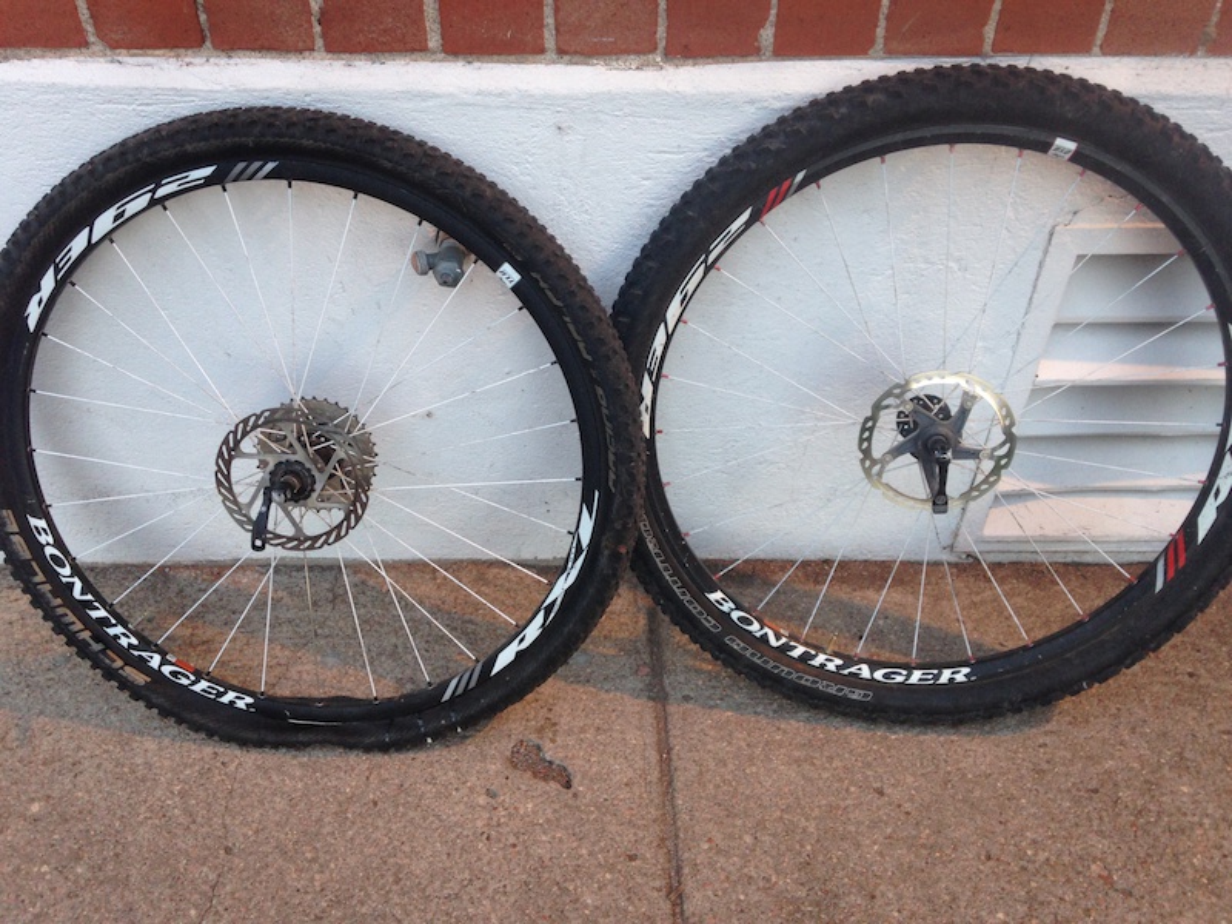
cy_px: 462
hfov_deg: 55.4
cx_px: 616
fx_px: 1174
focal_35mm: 33
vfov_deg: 42.9
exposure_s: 1/20
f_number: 2.4
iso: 80
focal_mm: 4.12
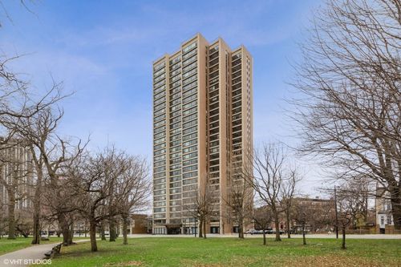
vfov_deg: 59.5
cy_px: 134
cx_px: 200
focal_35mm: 21
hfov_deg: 81.2
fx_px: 234
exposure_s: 1/200
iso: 640
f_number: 7.1
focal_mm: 21
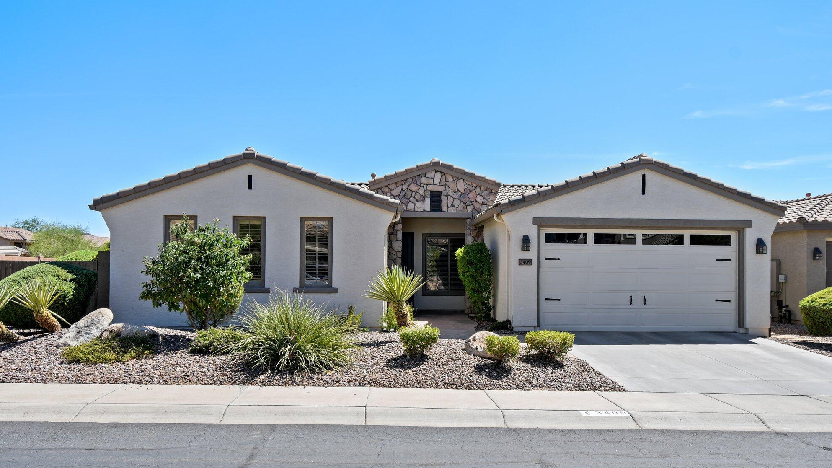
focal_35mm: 27
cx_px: 424
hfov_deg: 69.9
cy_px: 247
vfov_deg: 42.9
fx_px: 596
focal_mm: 17
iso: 100
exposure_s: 1/100
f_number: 8
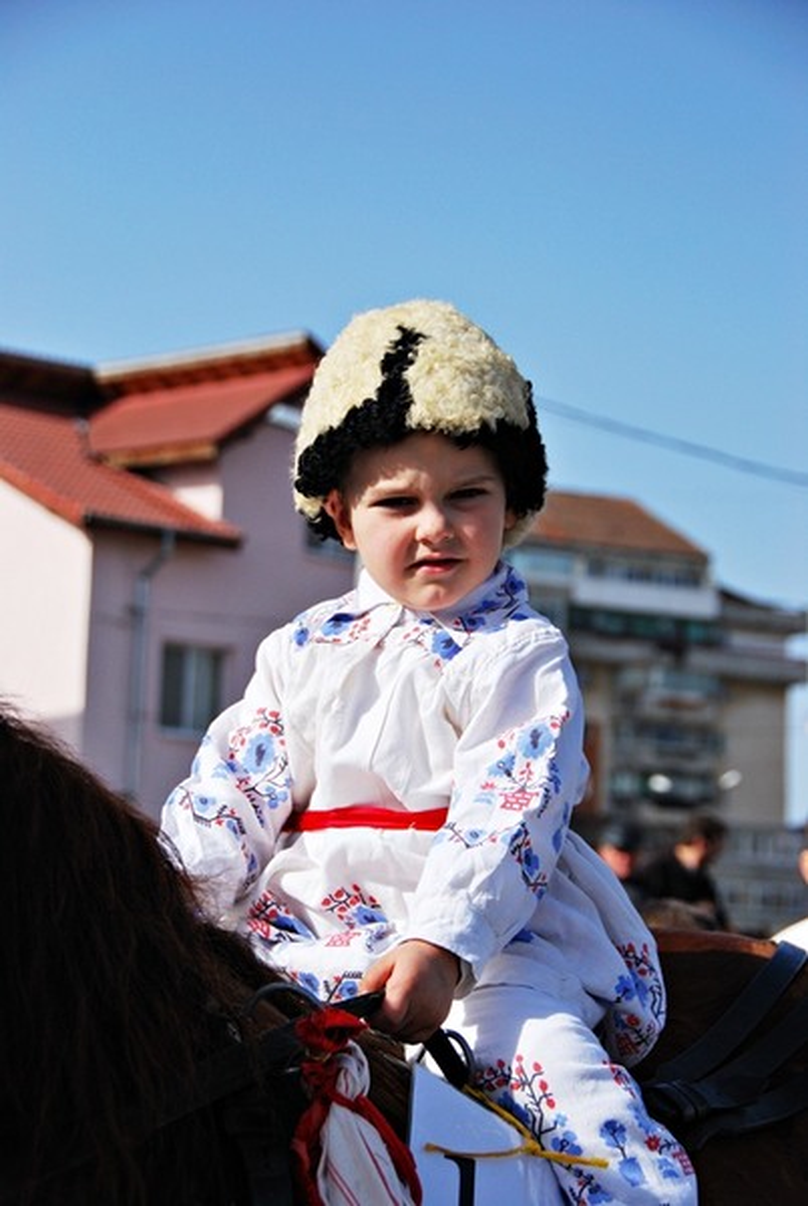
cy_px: 603
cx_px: 404
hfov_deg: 14.8
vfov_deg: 21.9
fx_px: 3120
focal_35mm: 93
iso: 200
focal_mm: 62
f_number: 5.6
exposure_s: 1/2000
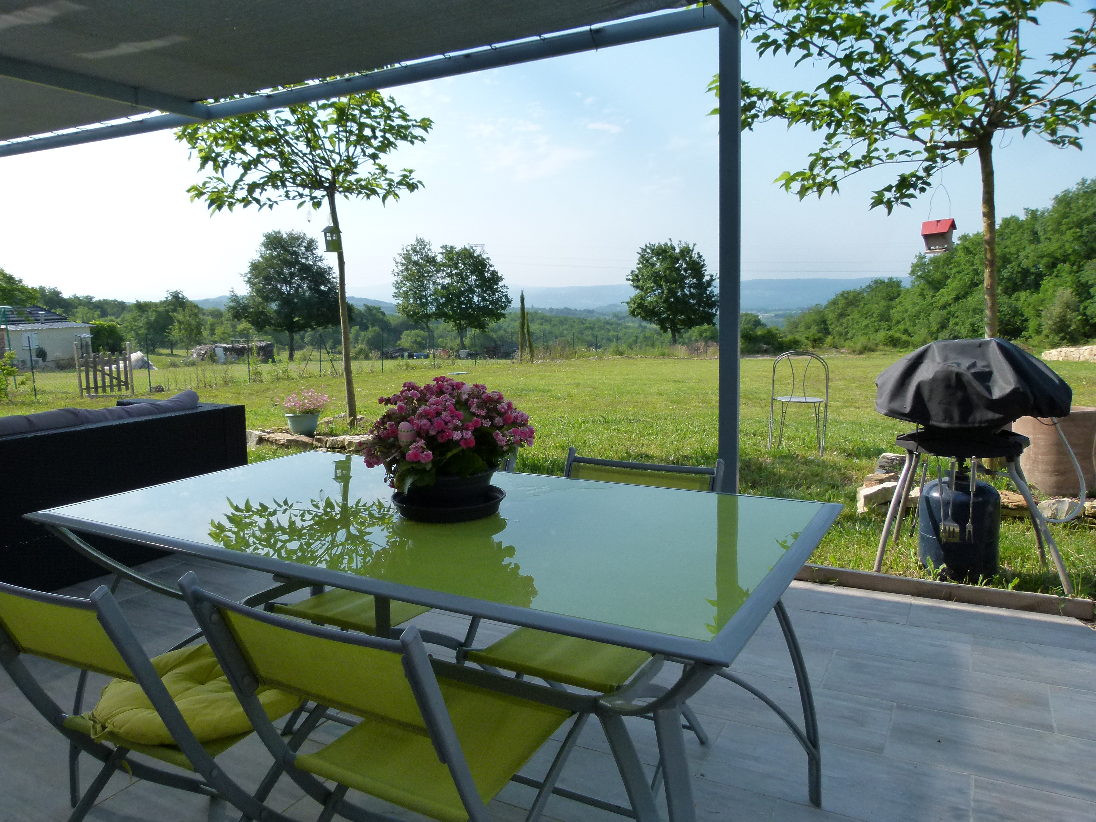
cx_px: 548
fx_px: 792
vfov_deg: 54.9
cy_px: 411
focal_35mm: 25
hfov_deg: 69.4
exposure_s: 1/640
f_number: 4
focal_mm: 4.5
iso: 160
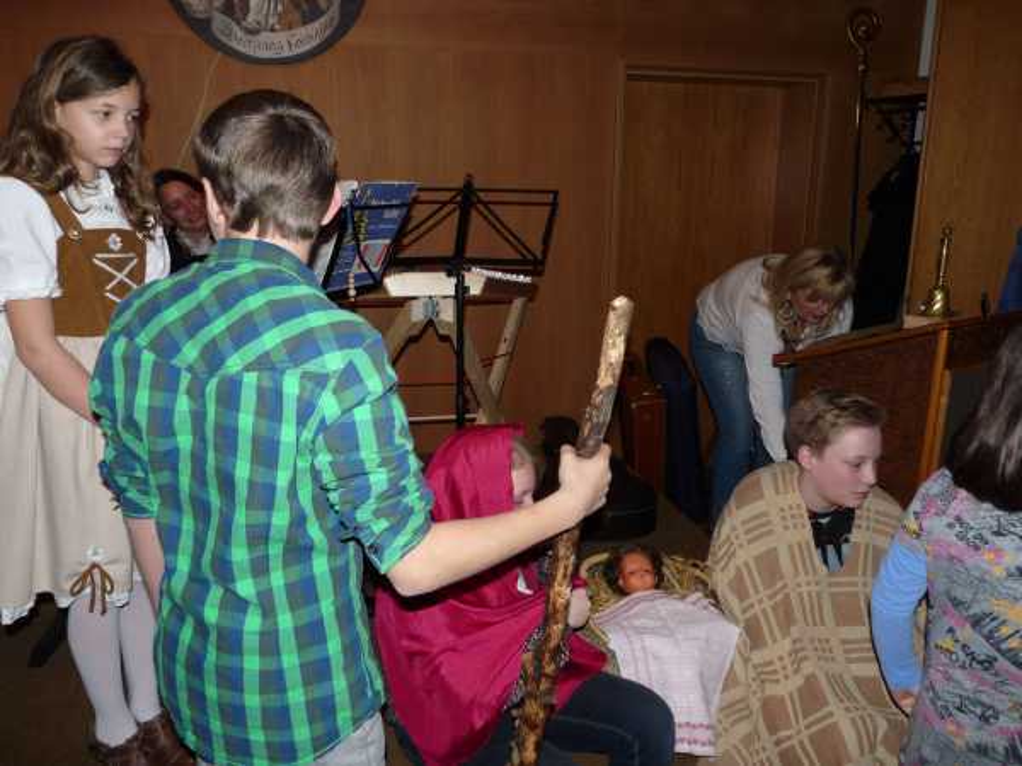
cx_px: 511
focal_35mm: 27
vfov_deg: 51.4
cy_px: 383
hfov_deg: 65.3
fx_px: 797
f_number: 2.8
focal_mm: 4.8
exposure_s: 1/30
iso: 100
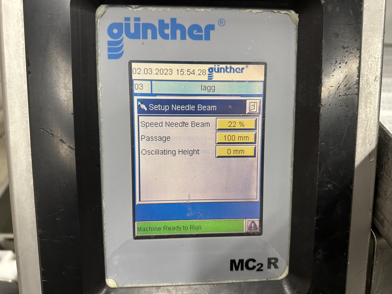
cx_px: 196
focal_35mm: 24
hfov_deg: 71.6
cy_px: 147
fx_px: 272
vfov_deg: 56.8
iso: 320
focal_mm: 6.86
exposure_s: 1/50
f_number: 1.78
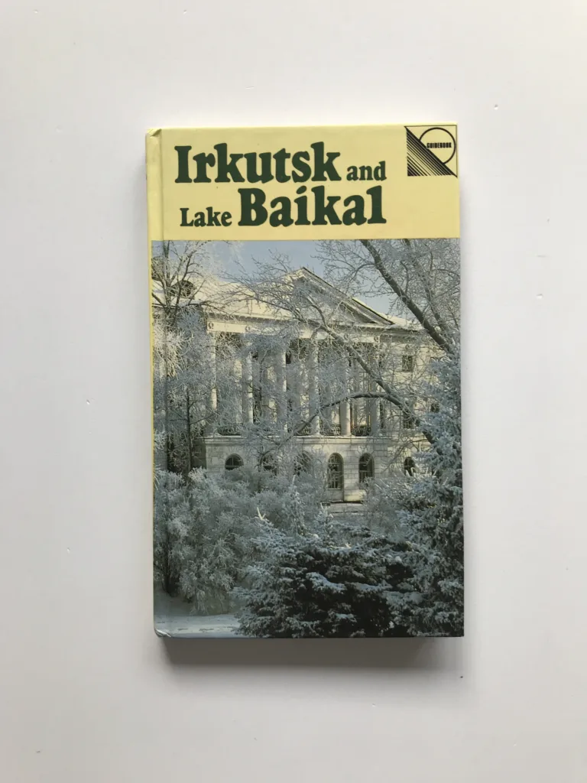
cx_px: 294
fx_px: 633
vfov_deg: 63.4
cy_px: 392
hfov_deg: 49.7
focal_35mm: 28
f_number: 1.8
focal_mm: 3.99
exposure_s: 1/100
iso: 40
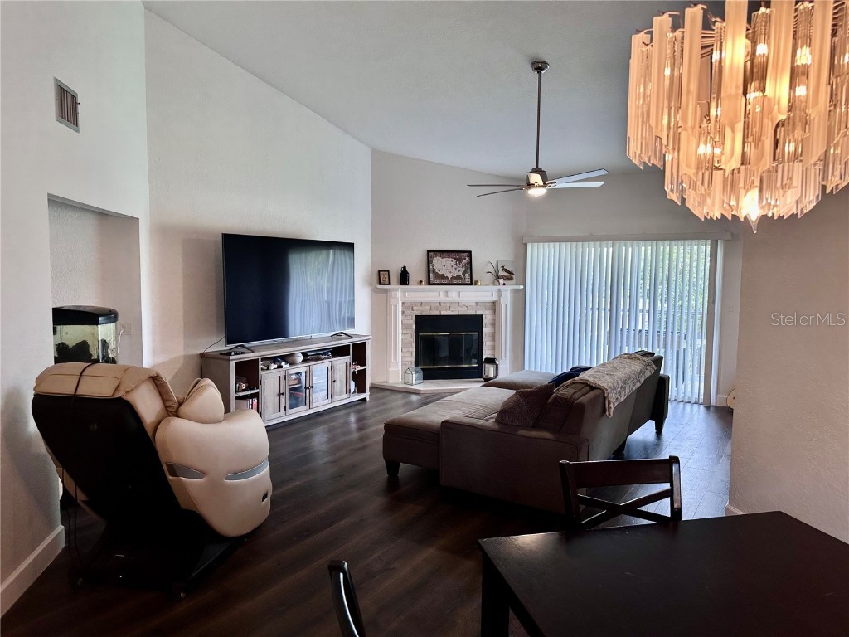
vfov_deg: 56.8
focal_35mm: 24
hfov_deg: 71.6
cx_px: 424
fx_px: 589
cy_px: 318
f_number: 1.78
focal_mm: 6.86
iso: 80
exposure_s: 1/120
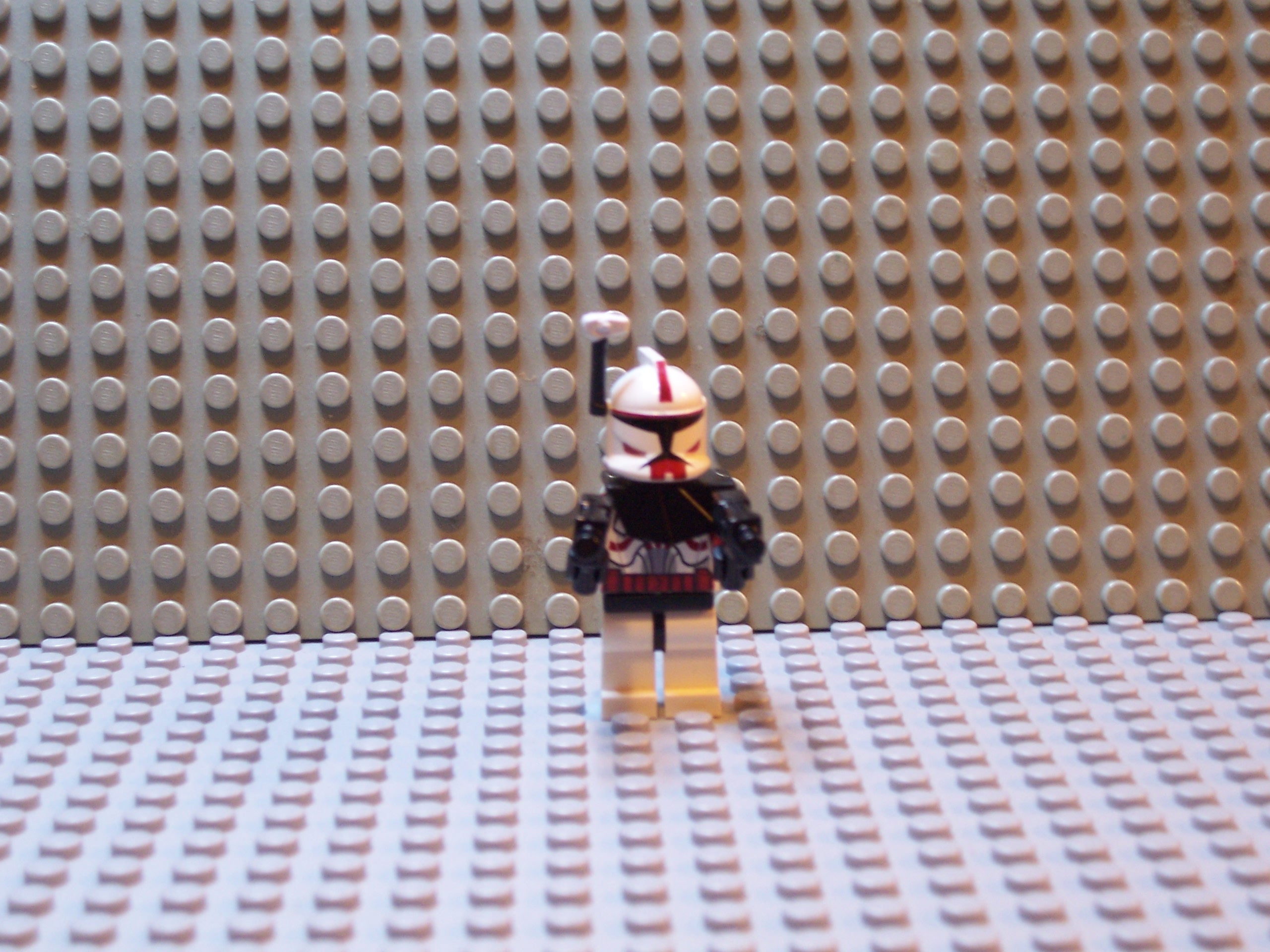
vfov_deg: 22.3
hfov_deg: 29.4
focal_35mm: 66
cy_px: 476
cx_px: 635
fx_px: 2421
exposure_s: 1/4
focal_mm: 10.8
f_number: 4
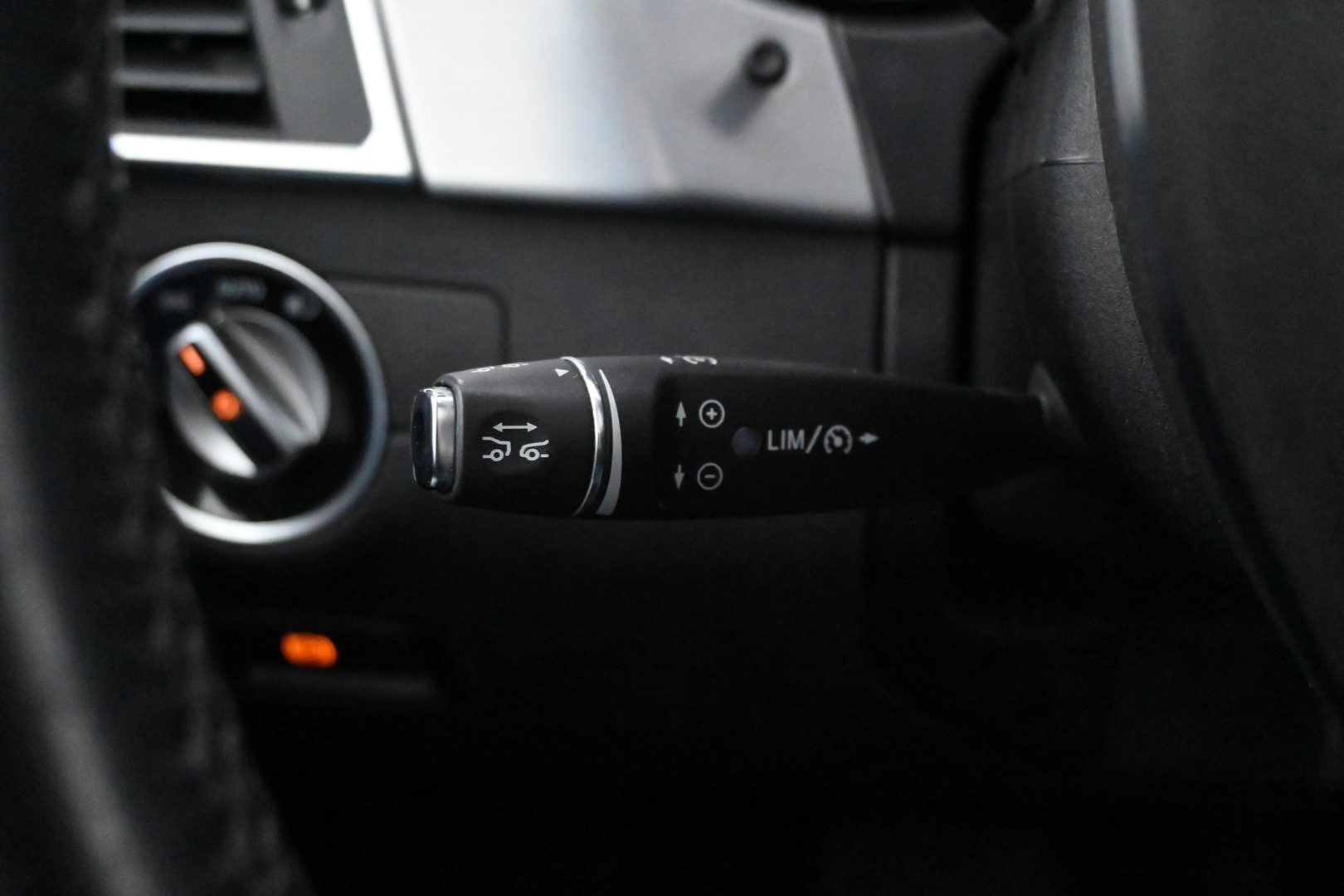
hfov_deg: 48.7
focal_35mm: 40
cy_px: 448
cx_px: 672
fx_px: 1484
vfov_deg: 33.6
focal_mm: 26.5
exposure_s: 1/40
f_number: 4.5
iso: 16000
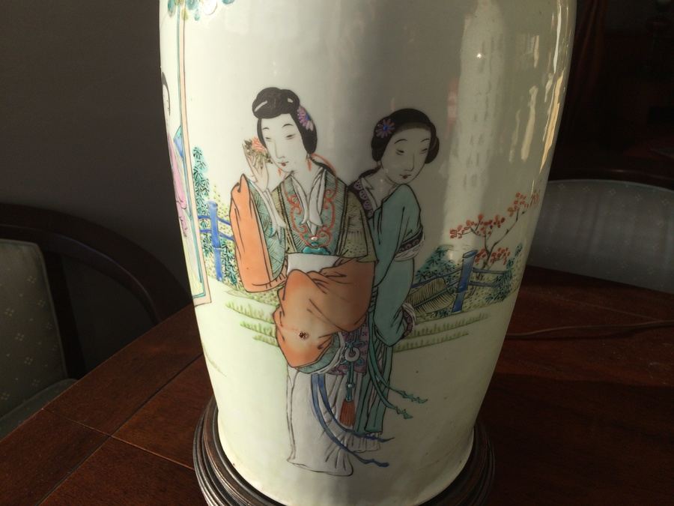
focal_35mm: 30
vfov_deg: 46.8
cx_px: 337
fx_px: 584
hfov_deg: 60.0
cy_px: 253
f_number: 2.2
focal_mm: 4.12
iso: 32
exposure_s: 1/1244
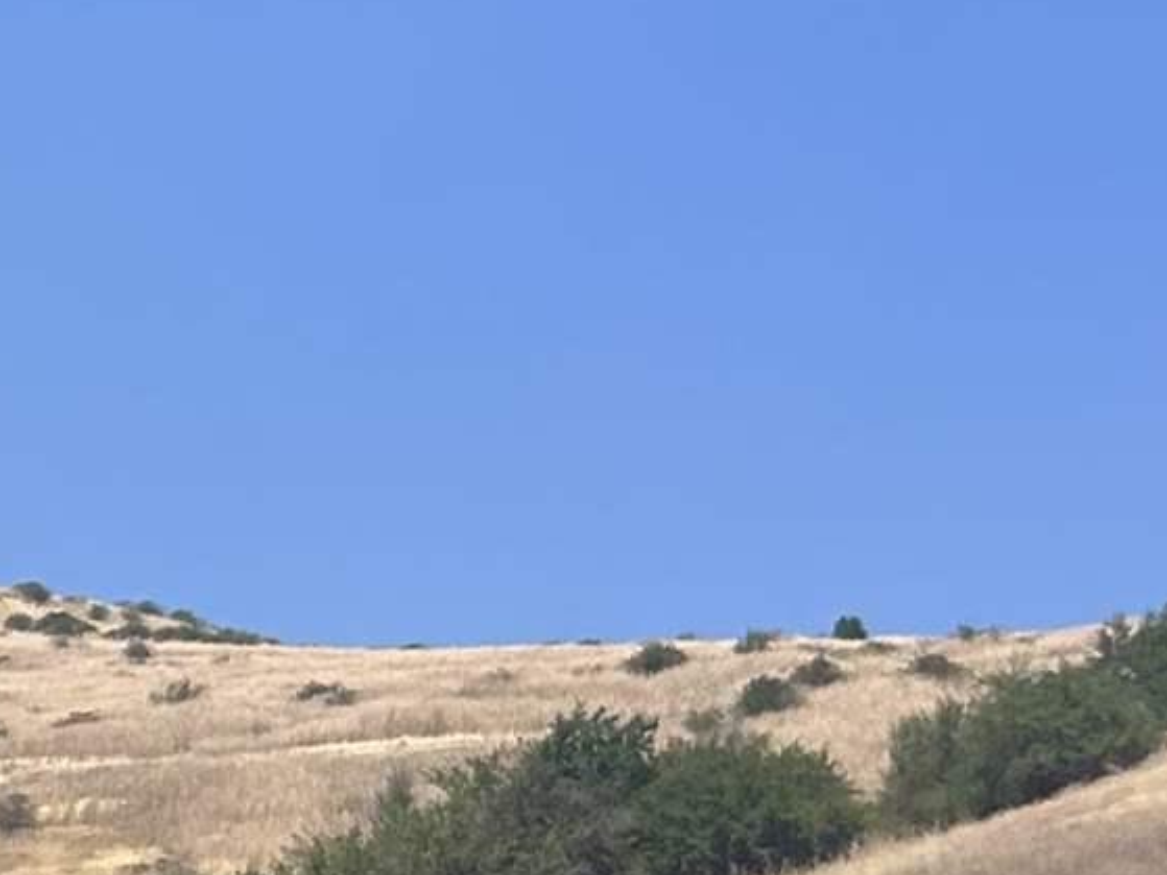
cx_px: -1524
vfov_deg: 10.3
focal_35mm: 143
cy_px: 921
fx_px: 4820
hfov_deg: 11.6
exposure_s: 1/4274
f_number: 1.5
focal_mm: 5.7
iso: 50
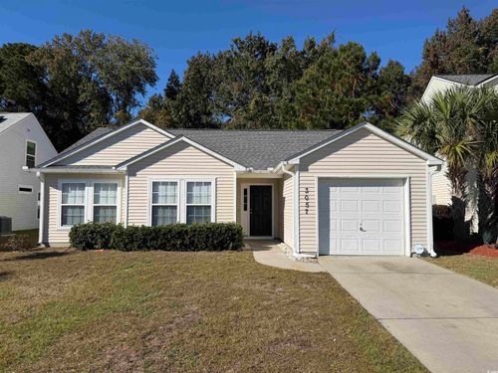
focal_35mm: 24
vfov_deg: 56.8
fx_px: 345
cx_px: 249
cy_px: 186
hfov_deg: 71.6
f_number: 1.78
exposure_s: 1/7353
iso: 80
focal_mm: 6.76
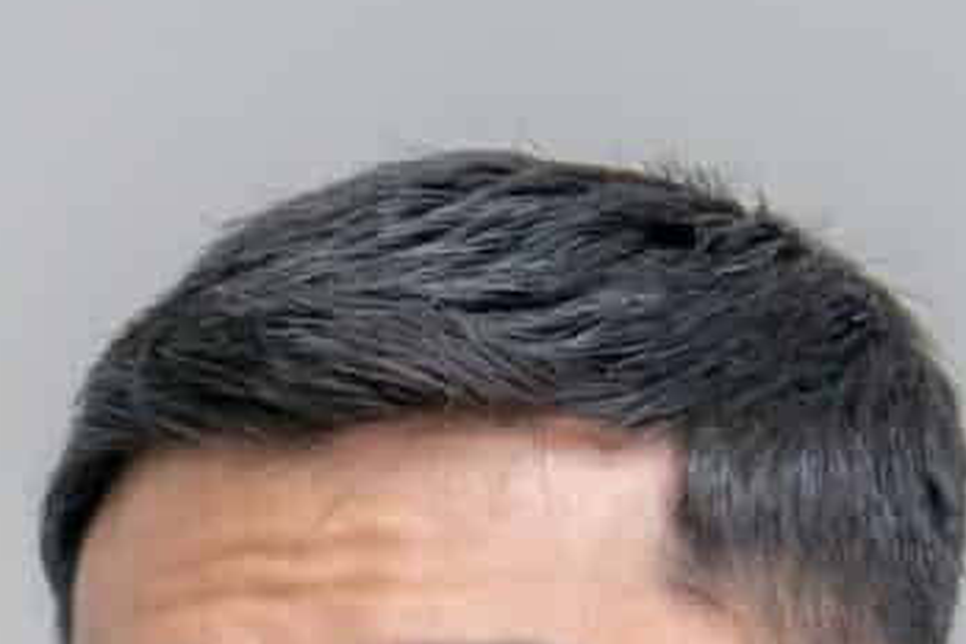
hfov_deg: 7.2
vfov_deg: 4.9
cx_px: -1088
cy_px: 1709
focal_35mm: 272
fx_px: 7298
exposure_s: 1/320
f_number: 2.8
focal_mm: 37
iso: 250
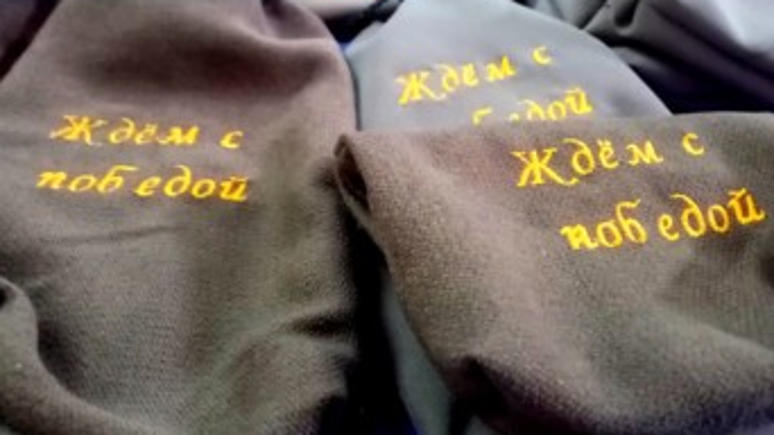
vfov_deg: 39.8
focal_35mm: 29
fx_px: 595
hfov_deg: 66.1
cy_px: 160
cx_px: 392
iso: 1039
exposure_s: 1/20
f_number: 1.8
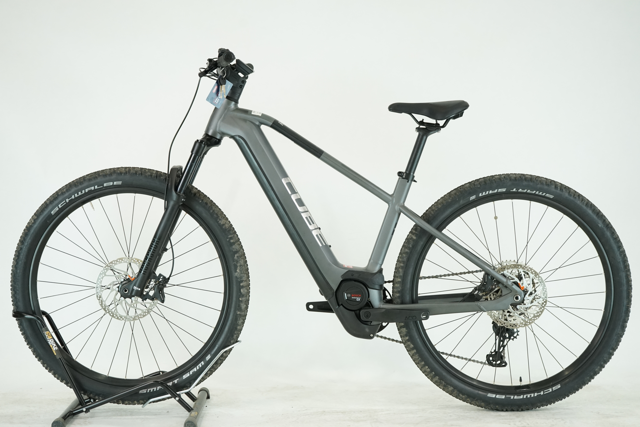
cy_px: 214
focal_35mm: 59
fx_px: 1049
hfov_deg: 33.9
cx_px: 320
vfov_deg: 23.0
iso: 1600
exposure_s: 1/200
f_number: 5.6
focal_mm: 59
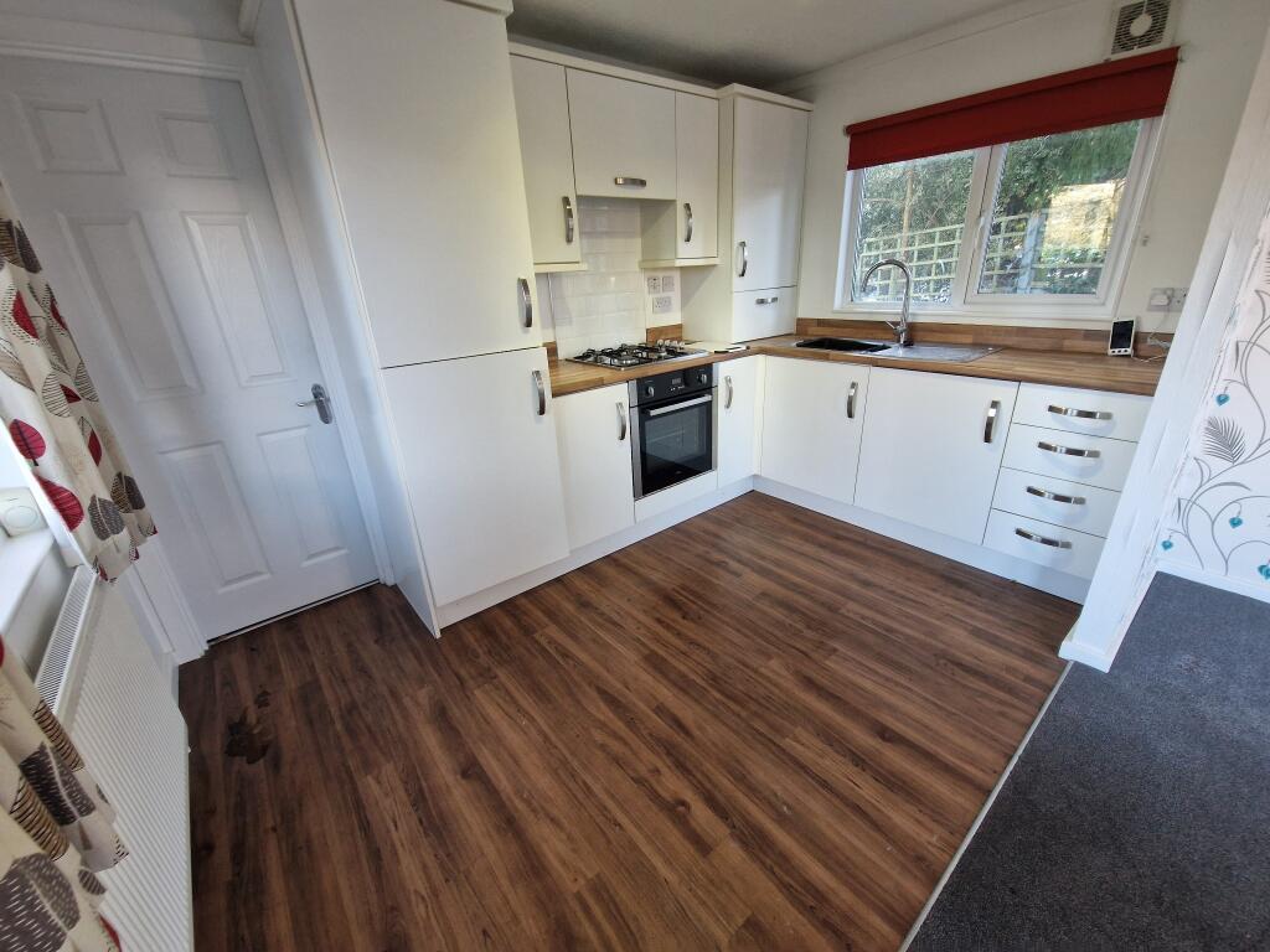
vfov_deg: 89.9
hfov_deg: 106.2
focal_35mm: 13
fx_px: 477
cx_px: 635
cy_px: 476
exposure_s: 1/50
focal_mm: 2.2
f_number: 2.2
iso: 250
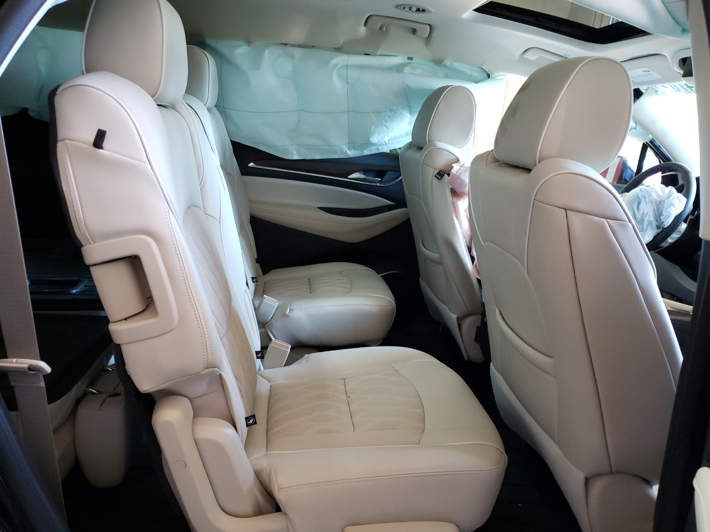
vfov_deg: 53.1
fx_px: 533
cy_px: 266
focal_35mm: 26
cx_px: 355
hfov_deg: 67.3
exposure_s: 1/60.2
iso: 279
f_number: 1.5
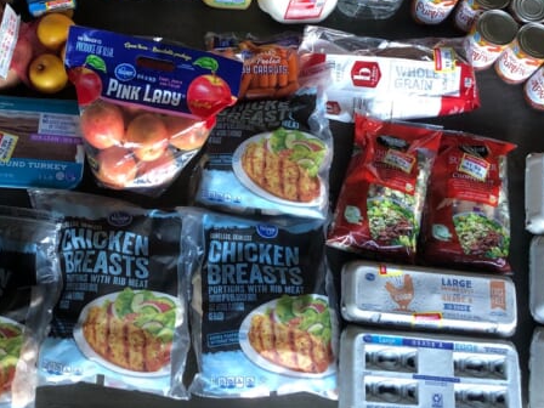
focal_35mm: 48
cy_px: 138
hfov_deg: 39.6
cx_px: 231
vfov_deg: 30.1
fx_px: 754
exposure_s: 1/15
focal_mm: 3.99
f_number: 1.8
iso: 80
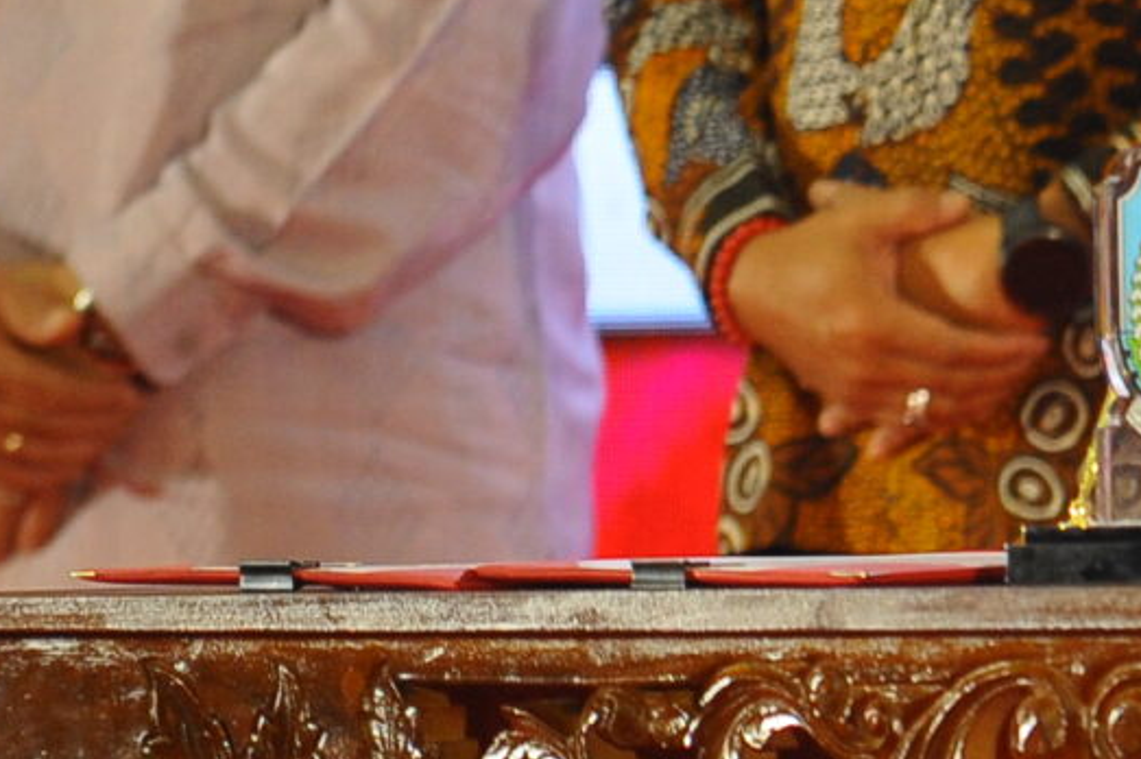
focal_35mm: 856
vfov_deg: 1.6
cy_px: 365
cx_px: 2485
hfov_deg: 2.4
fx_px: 27112
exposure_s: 1/250
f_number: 2.8
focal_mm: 175
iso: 1600
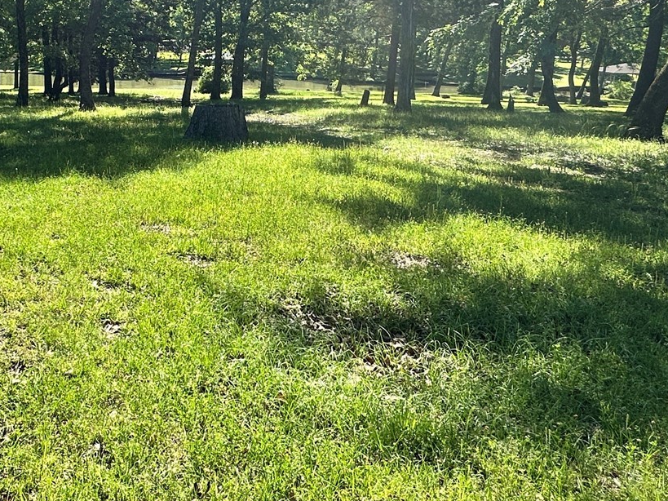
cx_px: 101
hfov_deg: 48.5
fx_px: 675
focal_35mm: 35
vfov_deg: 39.3
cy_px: 109
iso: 40
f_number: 2.2
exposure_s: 1/868
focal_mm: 2.22
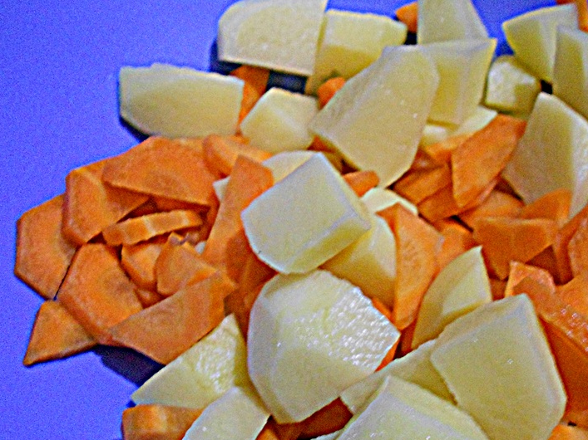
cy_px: 310
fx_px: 696
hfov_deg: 44.9
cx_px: 407
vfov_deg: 34.6
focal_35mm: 41
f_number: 3.4
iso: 400
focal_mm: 5.3
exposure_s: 1/4
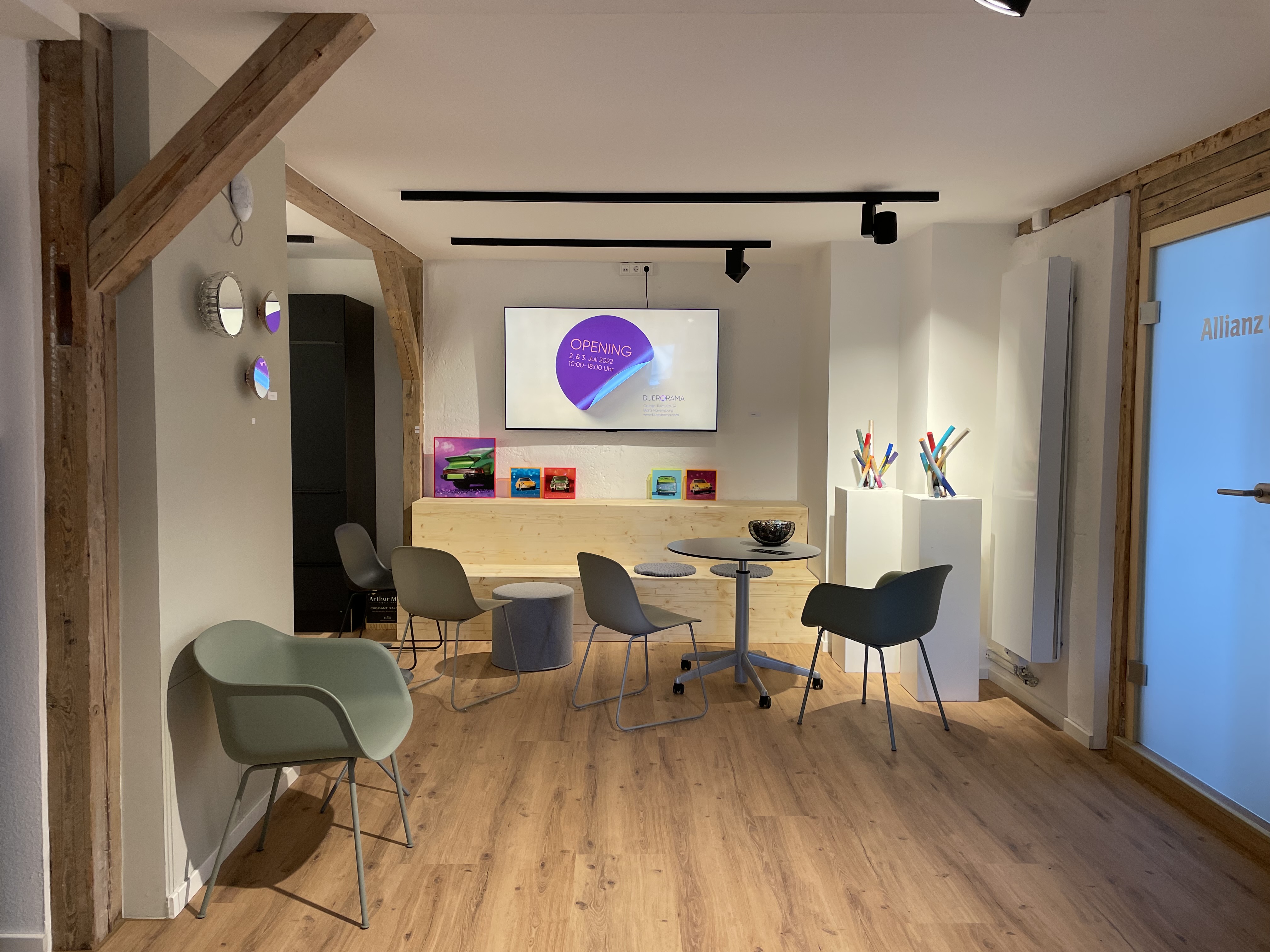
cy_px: 476
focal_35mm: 26
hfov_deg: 67.3
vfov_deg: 53.1
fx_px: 954
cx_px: 635
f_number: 1.6
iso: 100
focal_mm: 4.2
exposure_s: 1/100
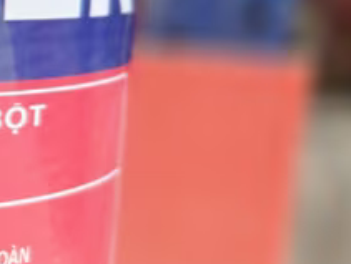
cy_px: 70
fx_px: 884
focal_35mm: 87
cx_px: -271
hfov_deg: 18.1
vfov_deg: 16.9
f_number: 1.8
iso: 2000
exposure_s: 1/16.7
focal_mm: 5.4
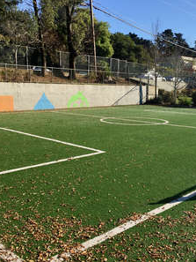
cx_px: 122
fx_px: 294
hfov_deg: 36.6
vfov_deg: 47.8
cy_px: 131
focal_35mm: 39
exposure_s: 1/1166
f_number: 2.2
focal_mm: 4.15
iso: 25
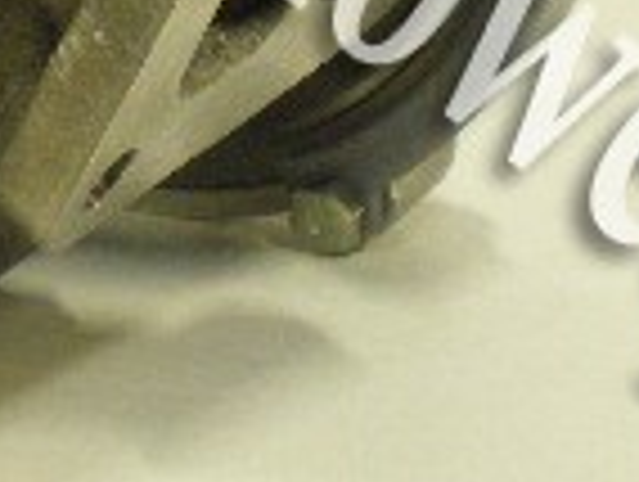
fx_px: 3162
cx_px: -310
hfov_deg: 11.1
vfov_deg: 8.2
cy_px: -559
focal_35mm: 171
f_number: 3.1
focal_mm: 6.3
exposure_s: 1/5
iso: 400
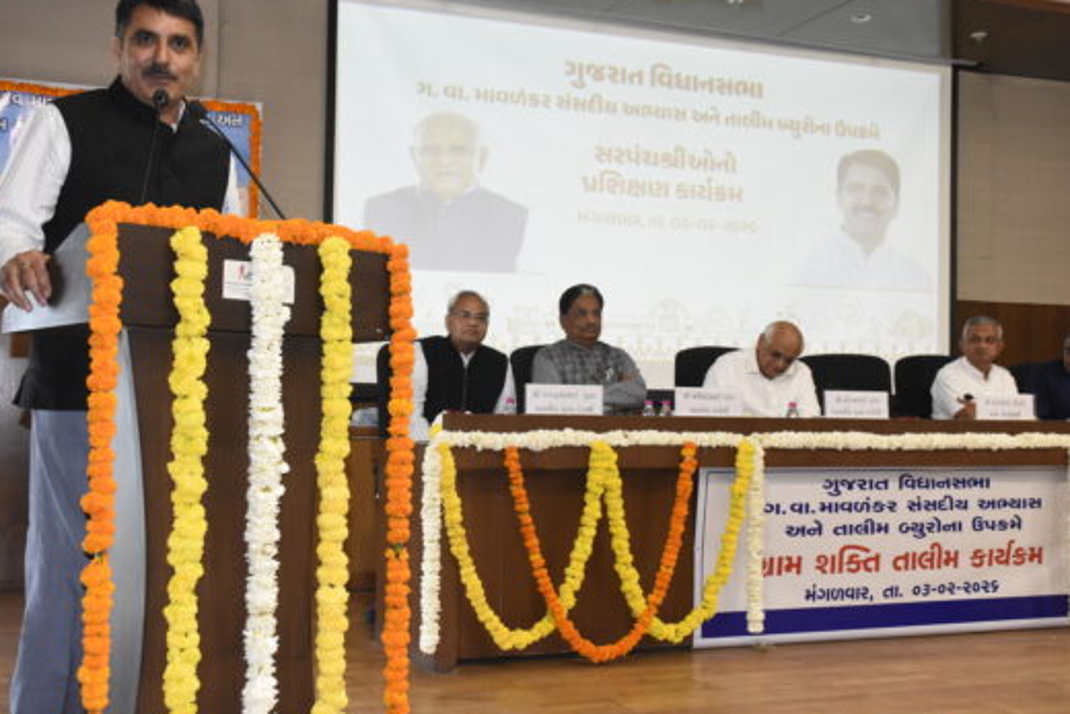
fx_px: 1338
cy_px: 350
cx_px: 504
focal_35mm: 45
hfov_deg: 43.6
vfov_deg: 29.9
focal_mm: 26
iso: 2500
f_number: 4.5
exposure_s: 1/200
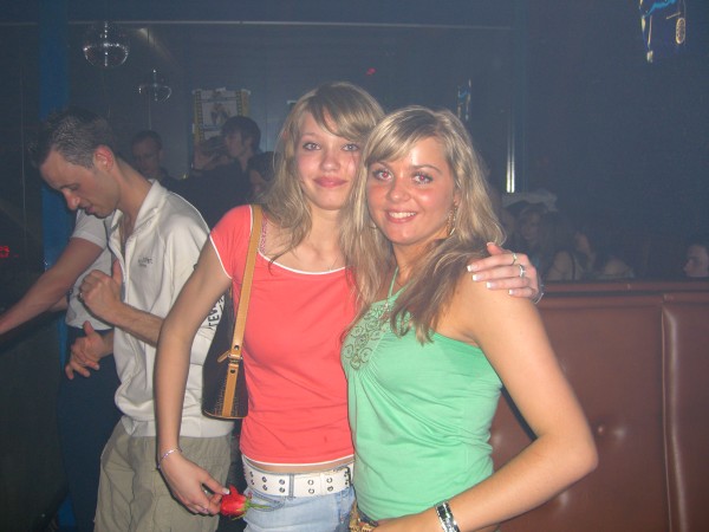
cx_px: 354
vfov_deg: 37.7
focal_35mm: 38
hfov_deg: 49.0
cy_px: 266
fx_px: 778
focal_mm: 7.9
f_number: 2.8
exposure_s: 1/60
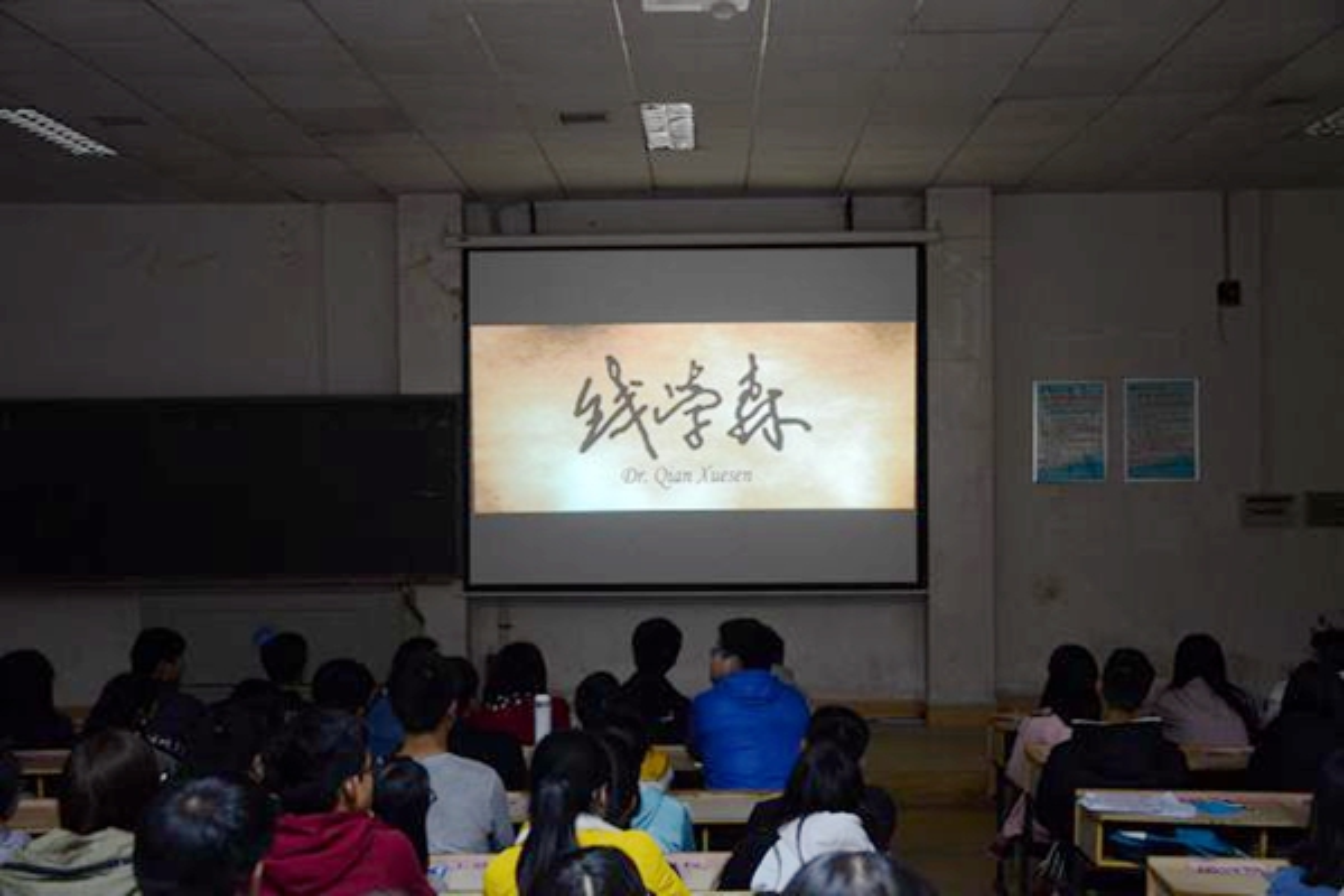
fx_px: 1512
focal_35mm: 40
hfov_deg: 47.9
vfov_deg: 33.0
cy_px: 448
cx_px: 672
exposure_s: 1/15
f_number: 4.5
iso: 800
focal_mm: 27
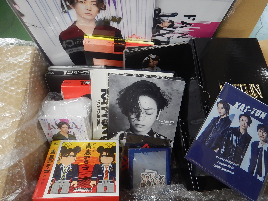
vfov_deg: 56.8
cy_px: 100
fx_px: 186
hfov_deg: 71.6
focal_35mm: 24
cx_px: 134
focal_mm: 4.3
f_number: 2.8
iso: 320
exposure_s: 1/30
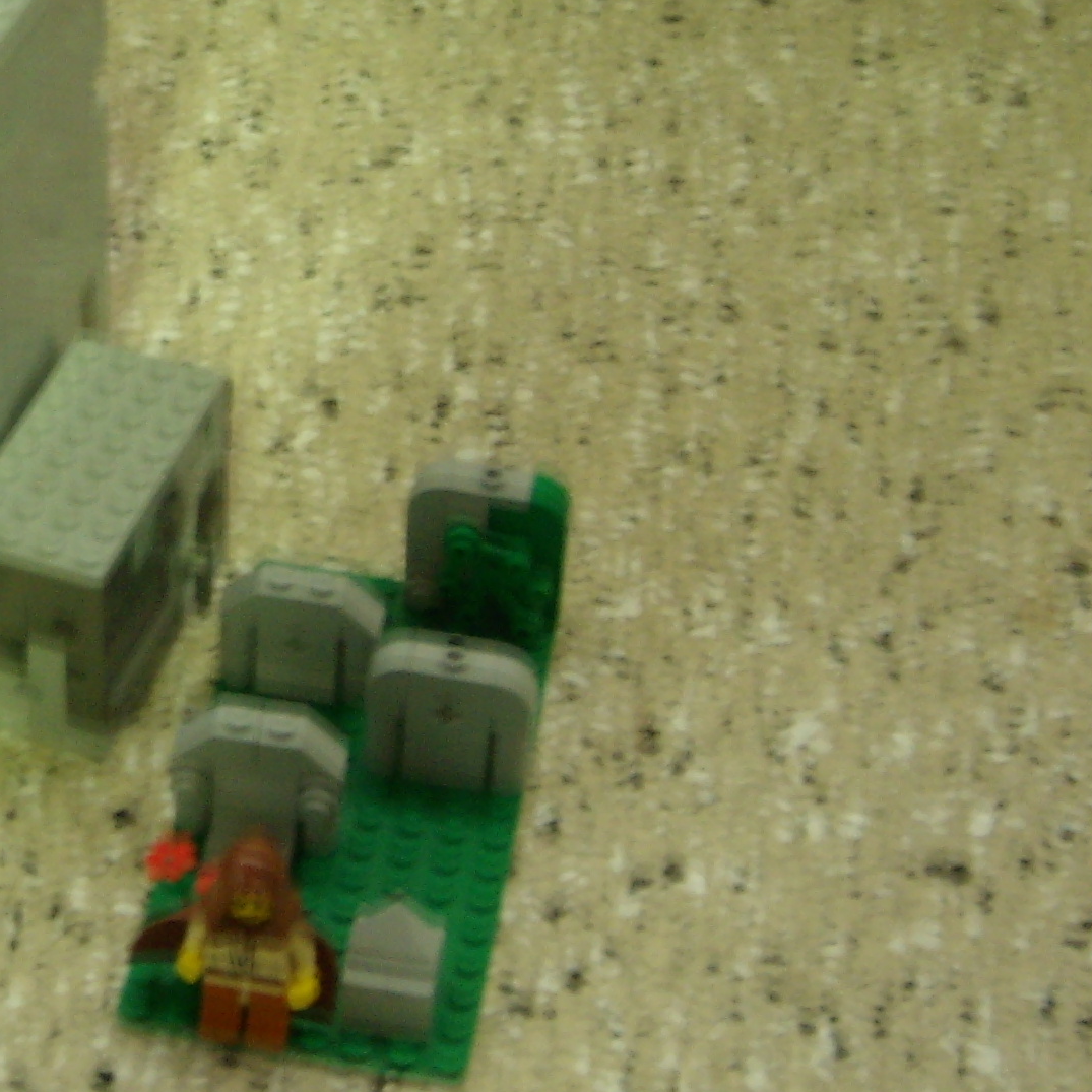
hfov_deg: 19.3
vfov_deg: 19.6
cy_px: 316
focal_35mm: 88
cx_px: 59
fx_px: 3141
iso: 101
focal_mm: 6.4
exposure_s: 1/4
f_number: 3.5
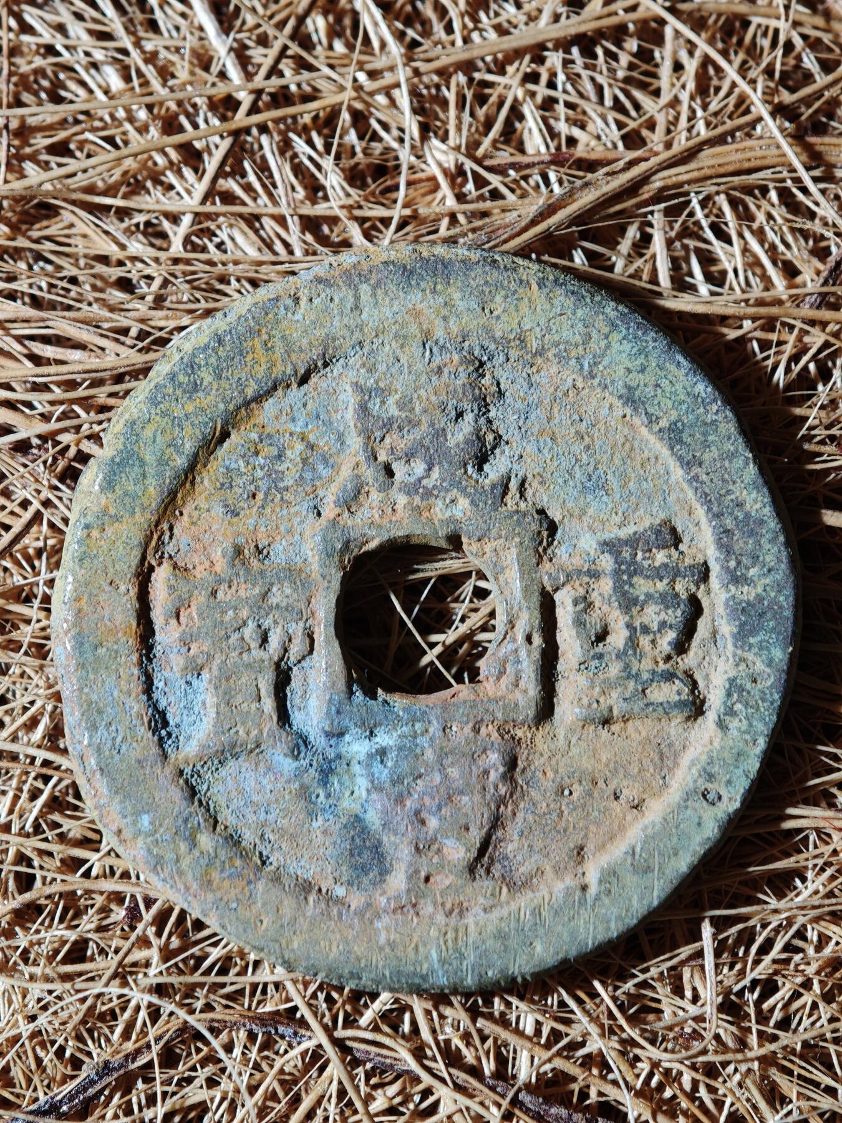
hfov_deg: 17.2
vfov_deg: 22.8
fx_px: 2789
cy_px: 562
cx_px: 421
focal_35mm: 86
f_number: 2
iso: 320
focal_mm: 9
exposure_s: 1/100
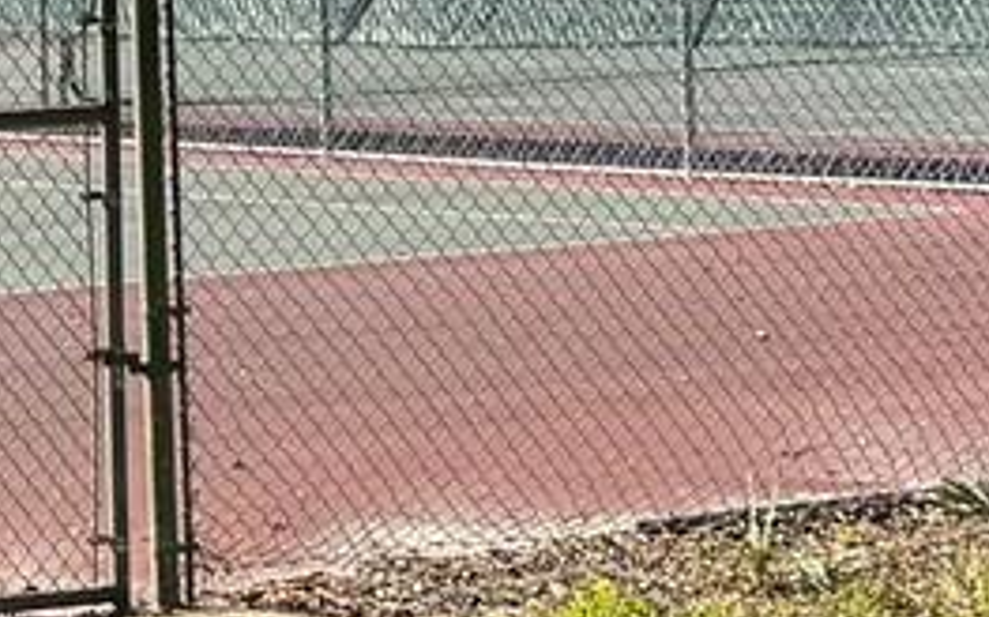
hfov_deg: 13.0
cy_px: 30
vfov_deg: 8.4
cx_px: -365
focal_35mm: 155
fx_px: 4175
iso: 80
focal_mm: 6.76
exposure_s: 1/1637
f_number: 1.78
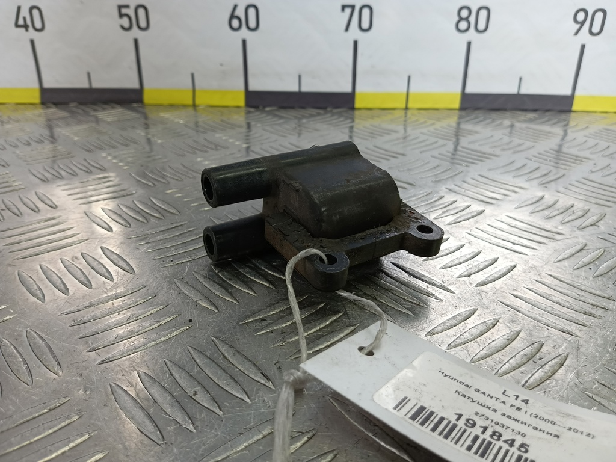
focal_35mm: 23
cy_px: 231
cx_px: 308
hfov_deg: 73.9
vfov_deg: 58.9
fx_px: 409
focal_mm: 4.11
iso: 106
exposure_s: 1/100
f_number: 1.6
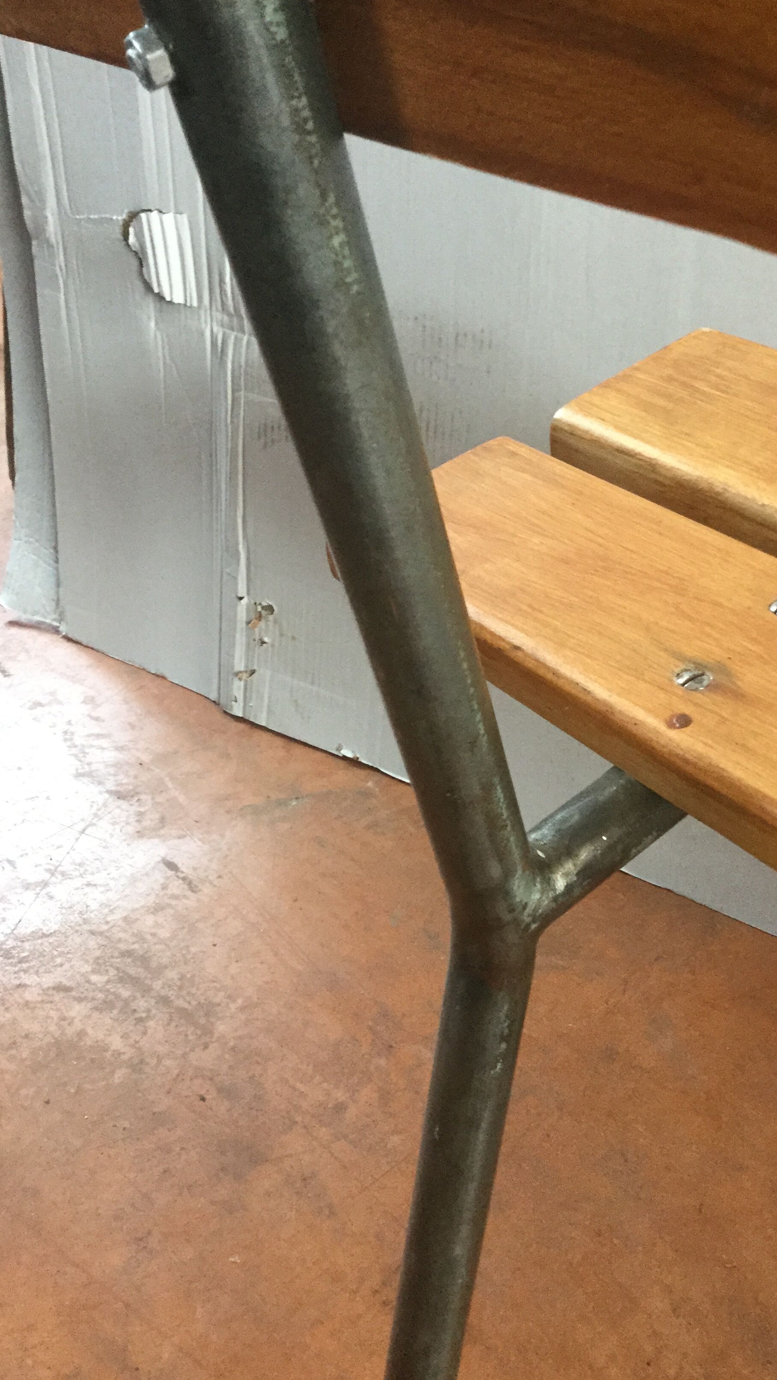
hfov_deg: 34.6
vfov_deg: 58.0
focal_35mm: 34
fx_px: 1245
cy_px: 690
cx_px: 427
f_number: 2.4
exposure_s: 1/33
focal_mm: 3.3
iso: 200
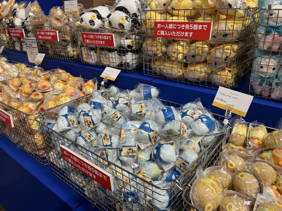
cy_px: 106
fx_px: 212
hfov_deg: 67.3
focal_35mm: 26
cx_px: 141
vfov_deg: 53.1
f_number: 1.6
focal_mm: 5.1
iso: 125
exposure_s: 1/50
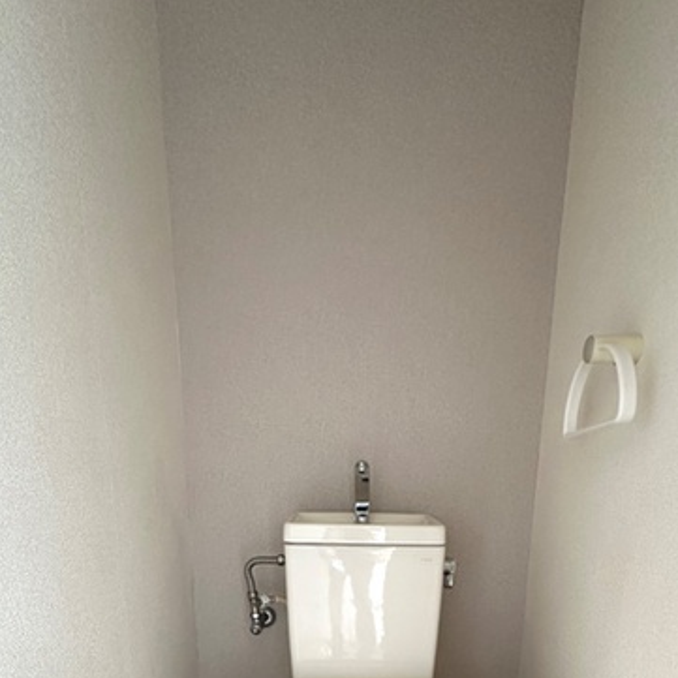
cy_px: 610
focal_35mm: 24
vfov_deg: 56.2
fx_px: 532
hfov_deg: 65.0
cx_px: 358
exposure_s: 1/50
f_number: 2.2
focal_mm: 2.22
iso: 400
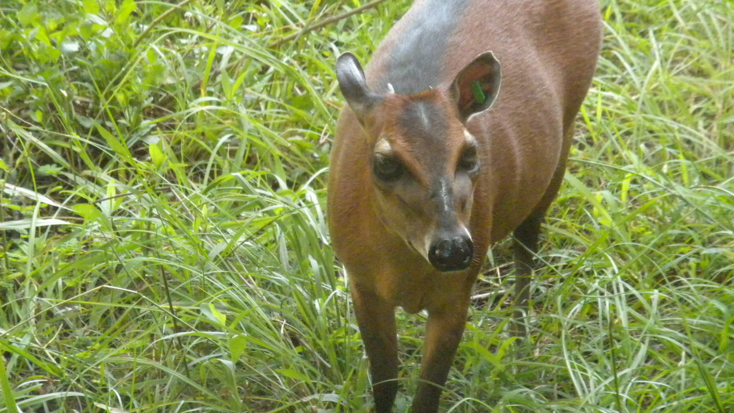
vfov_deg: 4.7
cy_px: 189
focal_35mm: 260
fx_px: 5061
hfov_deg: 8.3
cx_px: 367
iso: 800
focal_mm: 42.1
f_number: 5.2
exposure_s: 1/236
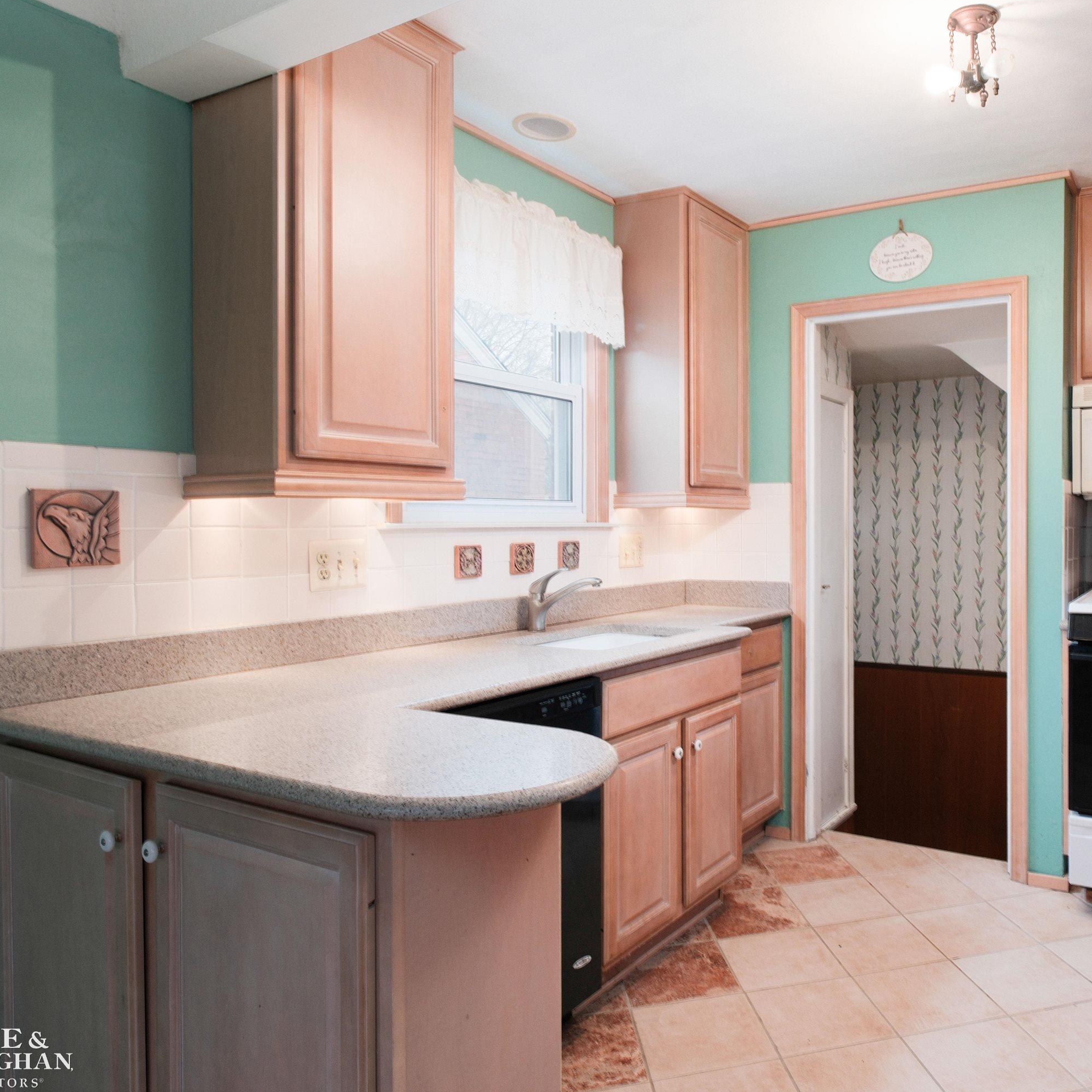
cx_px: 755
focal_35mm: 25
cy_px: 529
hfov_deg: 60.9
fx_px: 892
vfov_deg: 62.9
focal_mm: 12.4
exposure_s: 1/125
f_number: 7.1
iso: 800
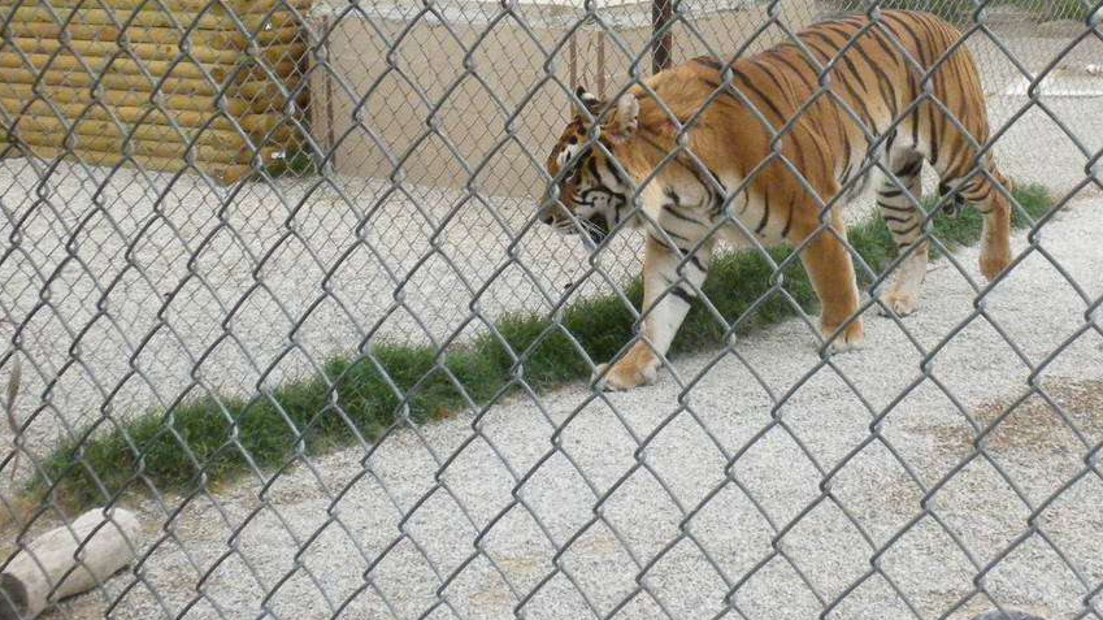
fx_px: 2222
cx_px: 760
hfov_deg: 27.7
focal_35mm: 76
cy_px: 125
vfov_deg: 15.8
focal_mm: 6.6
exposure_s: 1/500
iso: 292
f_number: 3.5
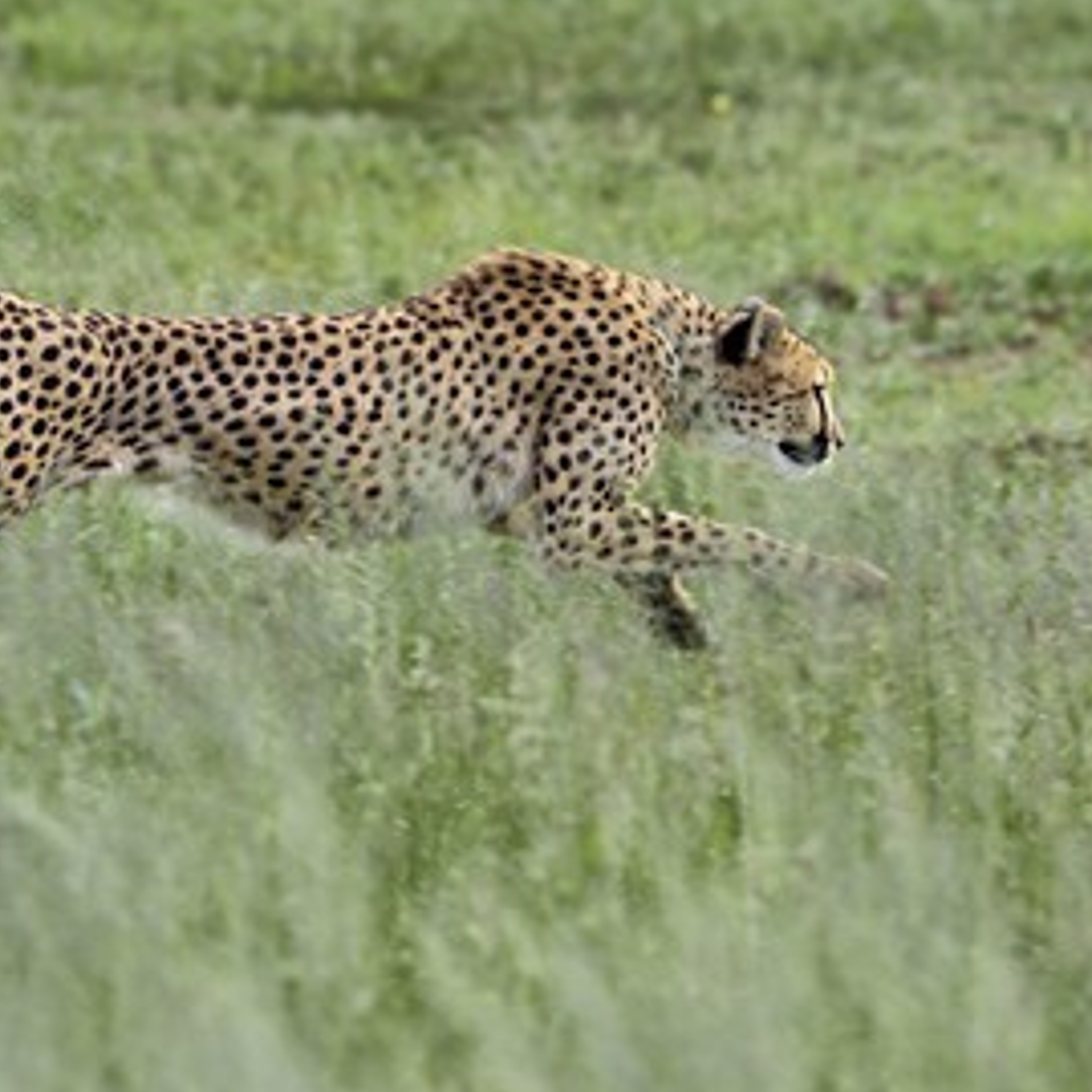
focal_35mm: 265
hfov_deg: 6.6
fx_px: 9458
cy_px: 536
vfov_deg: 6.6
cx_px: 300
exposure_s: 1/1000
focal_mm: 200
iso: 400
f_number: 5
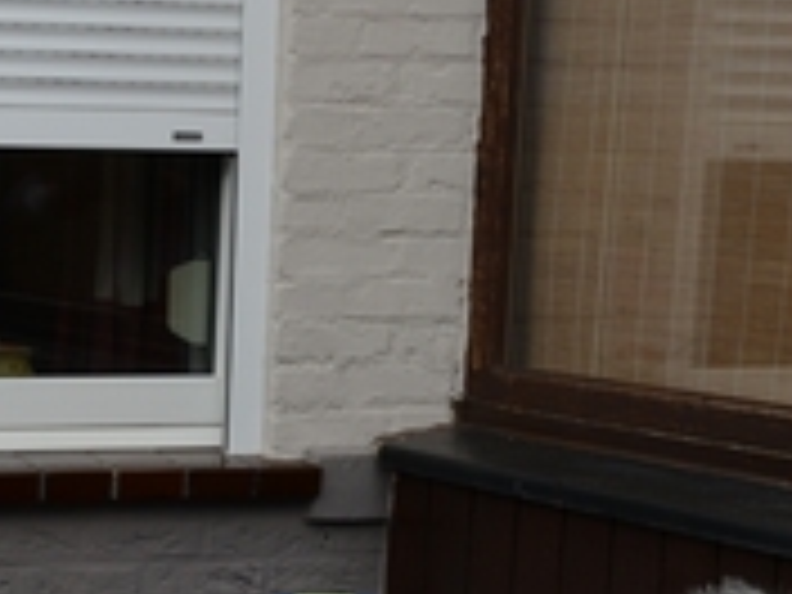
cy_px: 684
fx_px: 2700
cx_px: -14
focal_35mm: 118
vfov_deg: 12.3
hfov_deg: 16.3
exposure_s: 1/160
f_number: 7.1
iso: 200
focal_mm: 36
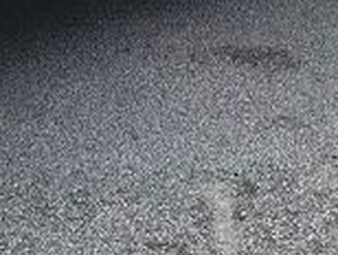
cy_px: -178
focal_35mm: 116
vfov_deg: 12.0
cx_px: -88
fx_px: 1134
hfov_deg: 16.1
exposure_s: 1/1294
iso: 20
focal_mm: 3.99
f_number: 1.8
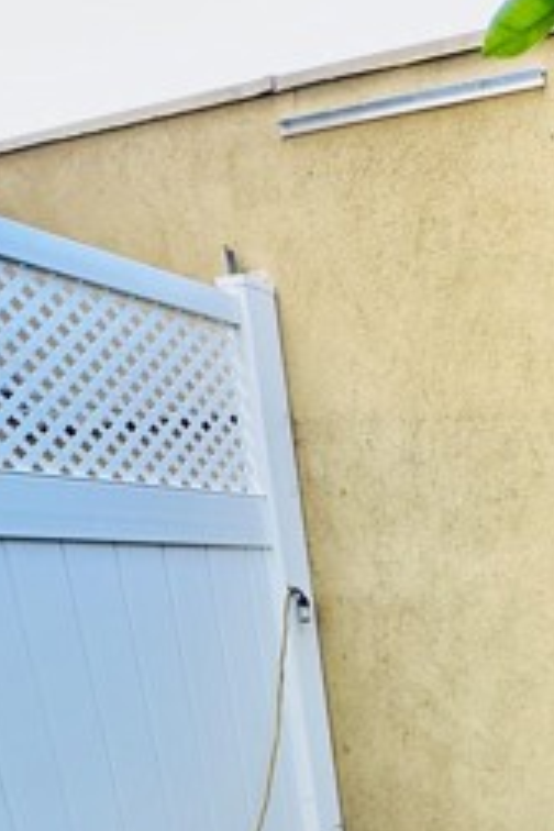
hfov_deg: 29.2
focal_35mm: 37
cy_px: 867
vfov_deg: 43.0
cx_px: 716
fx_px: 854
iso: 100
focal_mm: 2.22
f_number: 2.2
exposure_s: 1/99
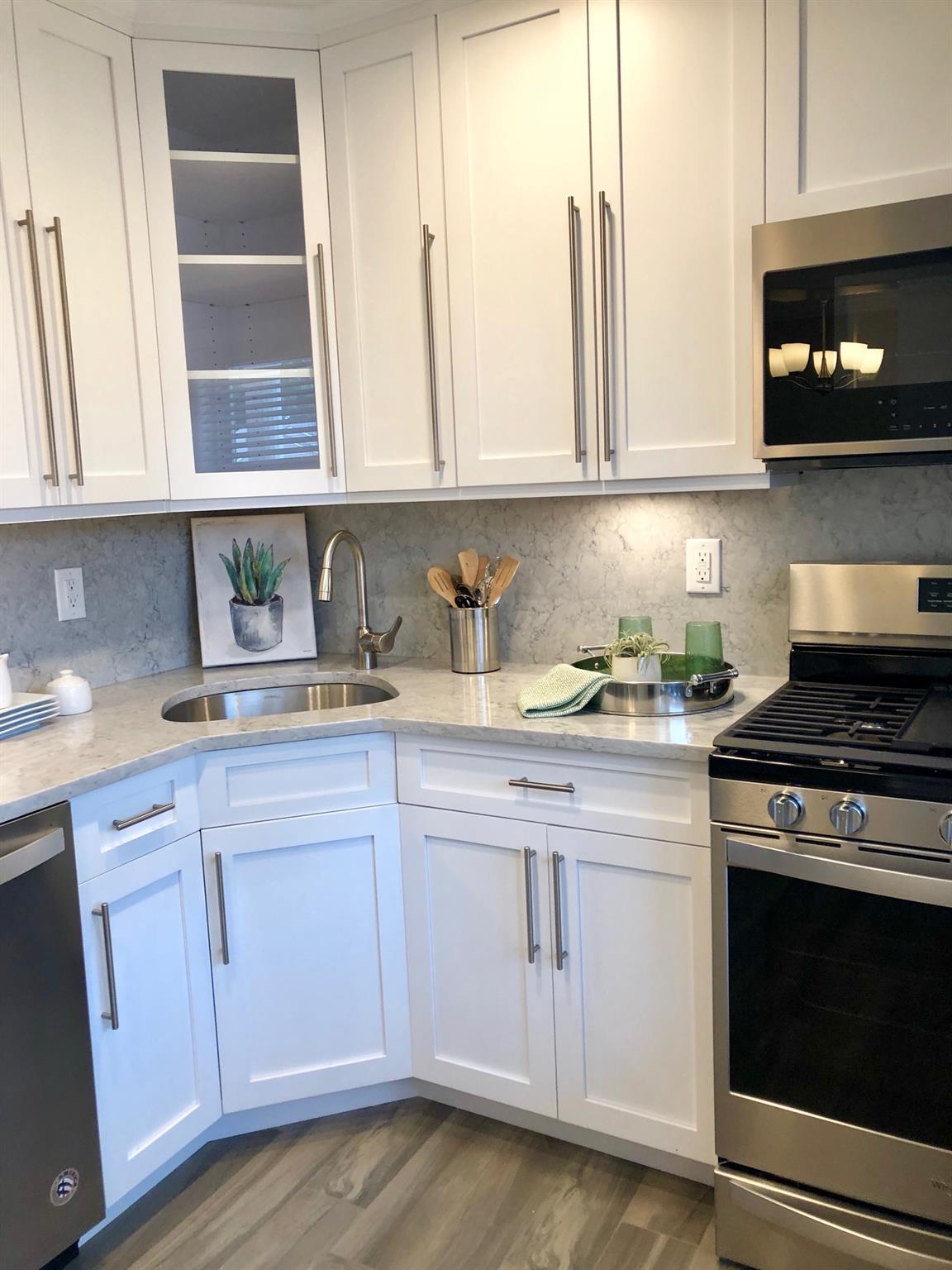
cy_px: 635
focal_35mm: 28
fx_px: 1027
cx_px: 476
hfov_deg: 49.7
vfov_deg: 63.4
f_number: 1.8
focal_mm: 3.99
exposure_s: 1/30
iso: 25
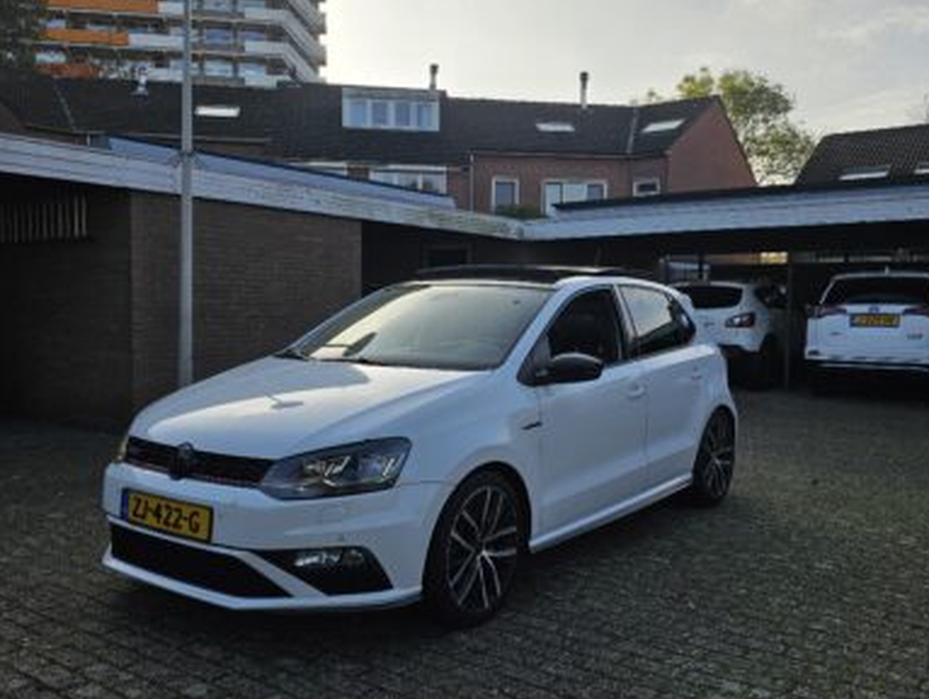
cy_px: 354
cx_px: 478
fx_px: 645
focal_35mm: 24
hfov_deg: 71.5
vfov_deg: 56.9
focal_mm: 6.3
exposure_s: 1/1202
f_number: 1.7
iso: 20
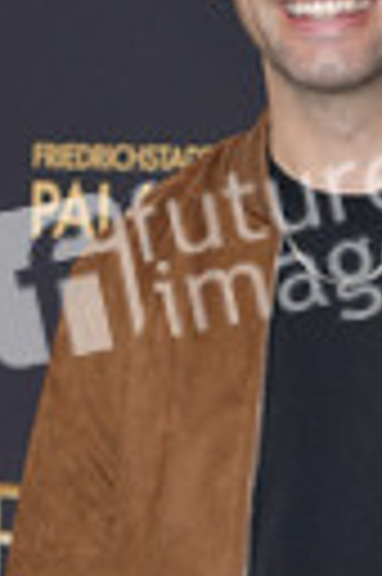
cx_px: 333
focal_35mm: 193
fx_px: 3080
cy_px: 486
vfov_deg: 10.6
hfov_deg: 7.1
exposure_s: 1/250
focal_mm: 62
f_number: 6.3
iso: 1250
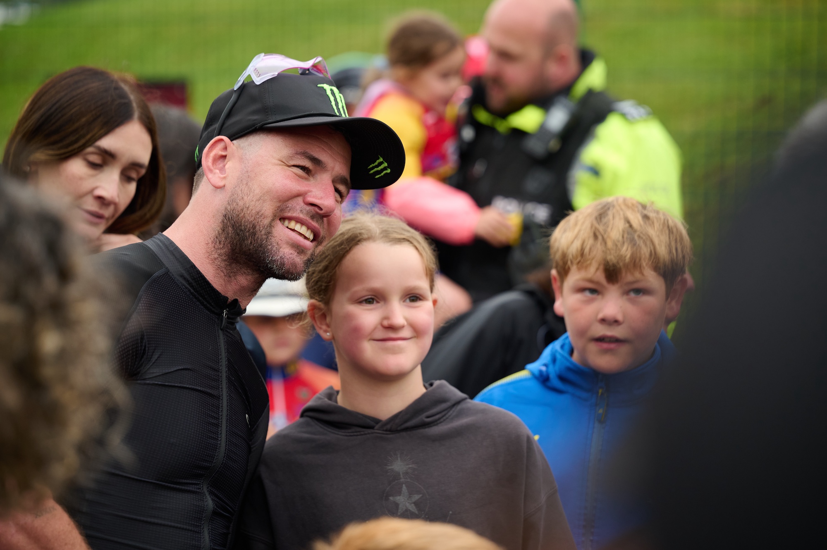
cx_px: 414
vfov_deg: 11.9
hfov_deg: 17.8
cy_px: 275
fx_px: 2640
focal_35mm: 115
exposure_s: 1/1000
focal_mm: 115
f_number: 3.2
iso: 800
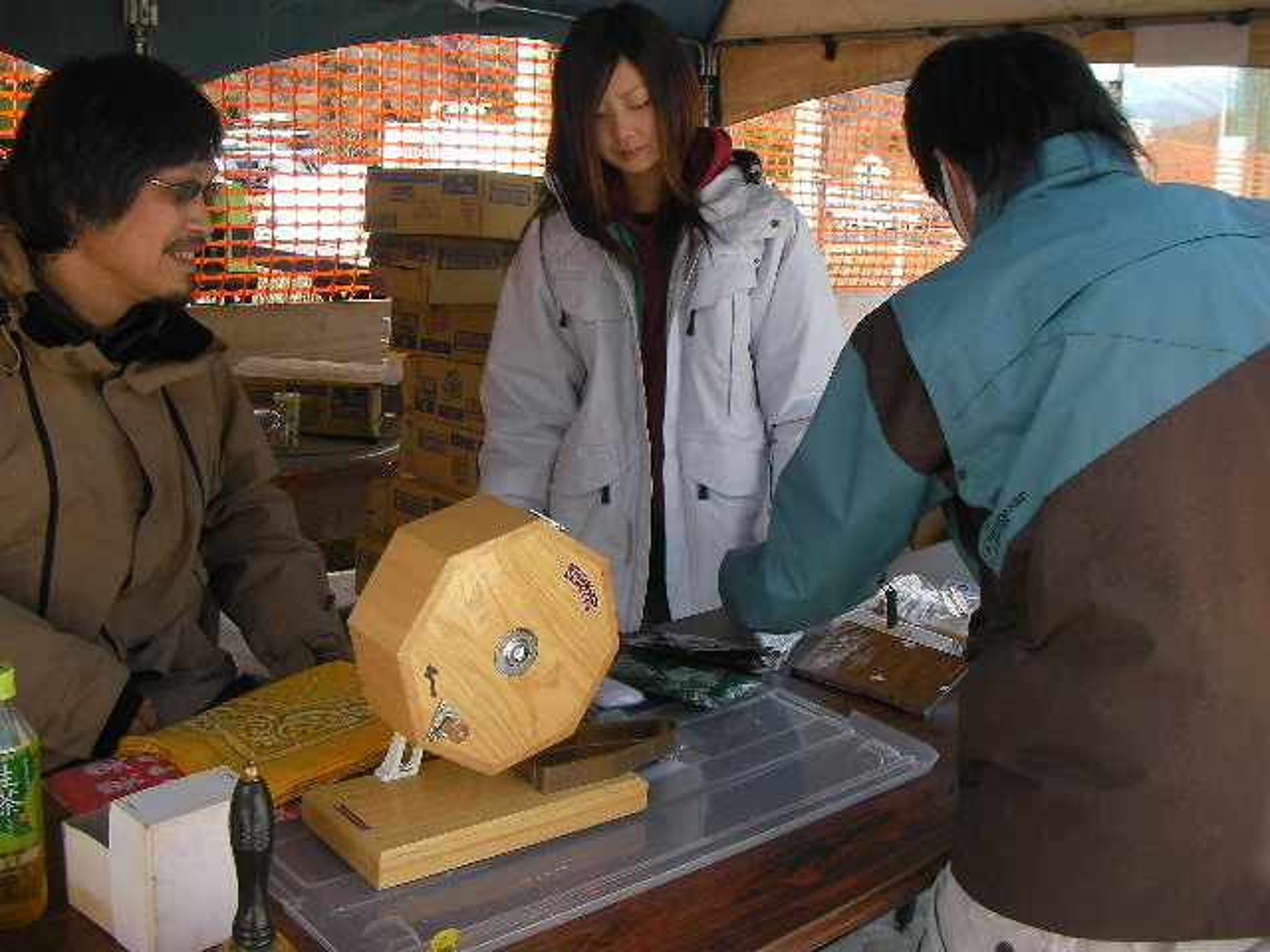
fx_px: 1394
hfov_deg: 49.0
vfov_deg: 37.7
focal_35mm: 38
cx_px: 635
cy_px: 476
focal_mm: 6.3
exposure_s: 1/222
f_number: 3.5
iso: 50
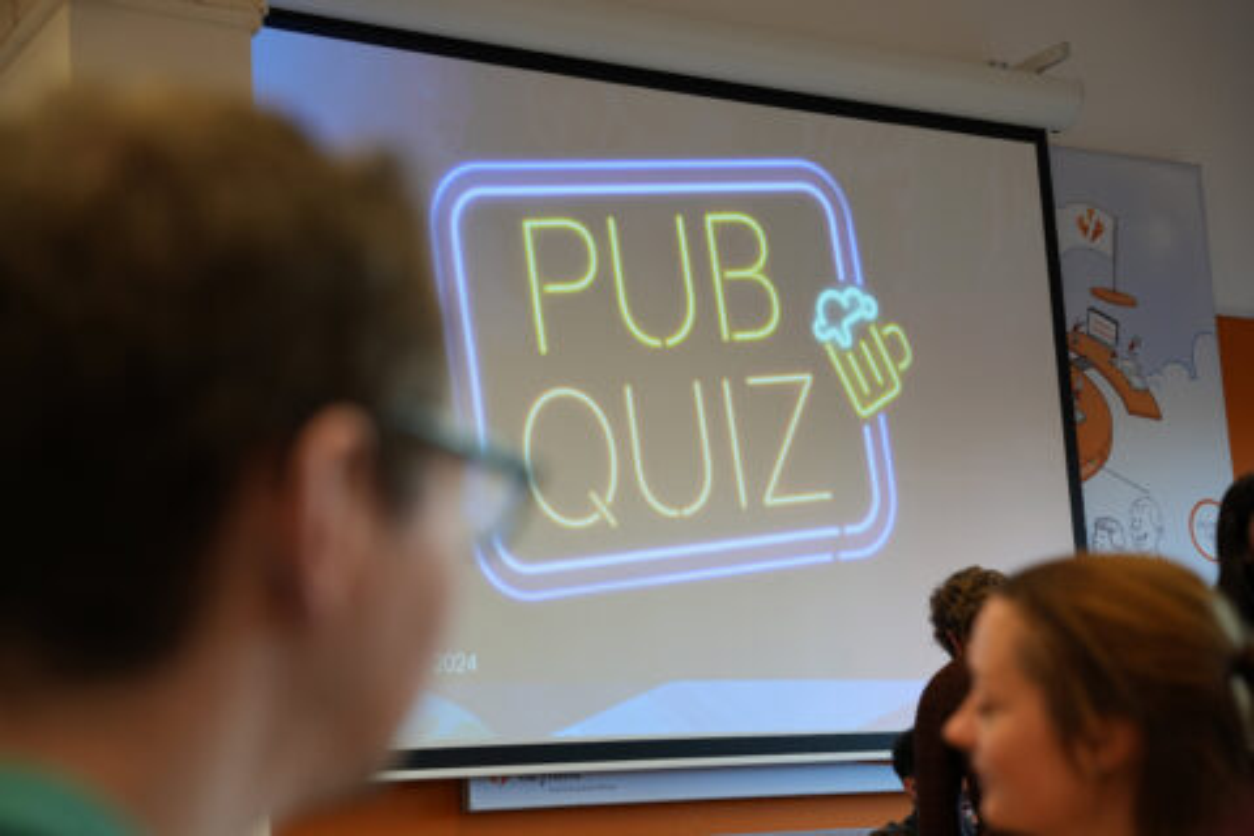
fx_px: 2159
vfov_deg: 21.9
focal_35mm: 62
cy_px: 418
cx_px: 627
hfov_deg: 32.4
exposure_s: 1/160
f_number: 4
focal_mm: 62
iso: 800
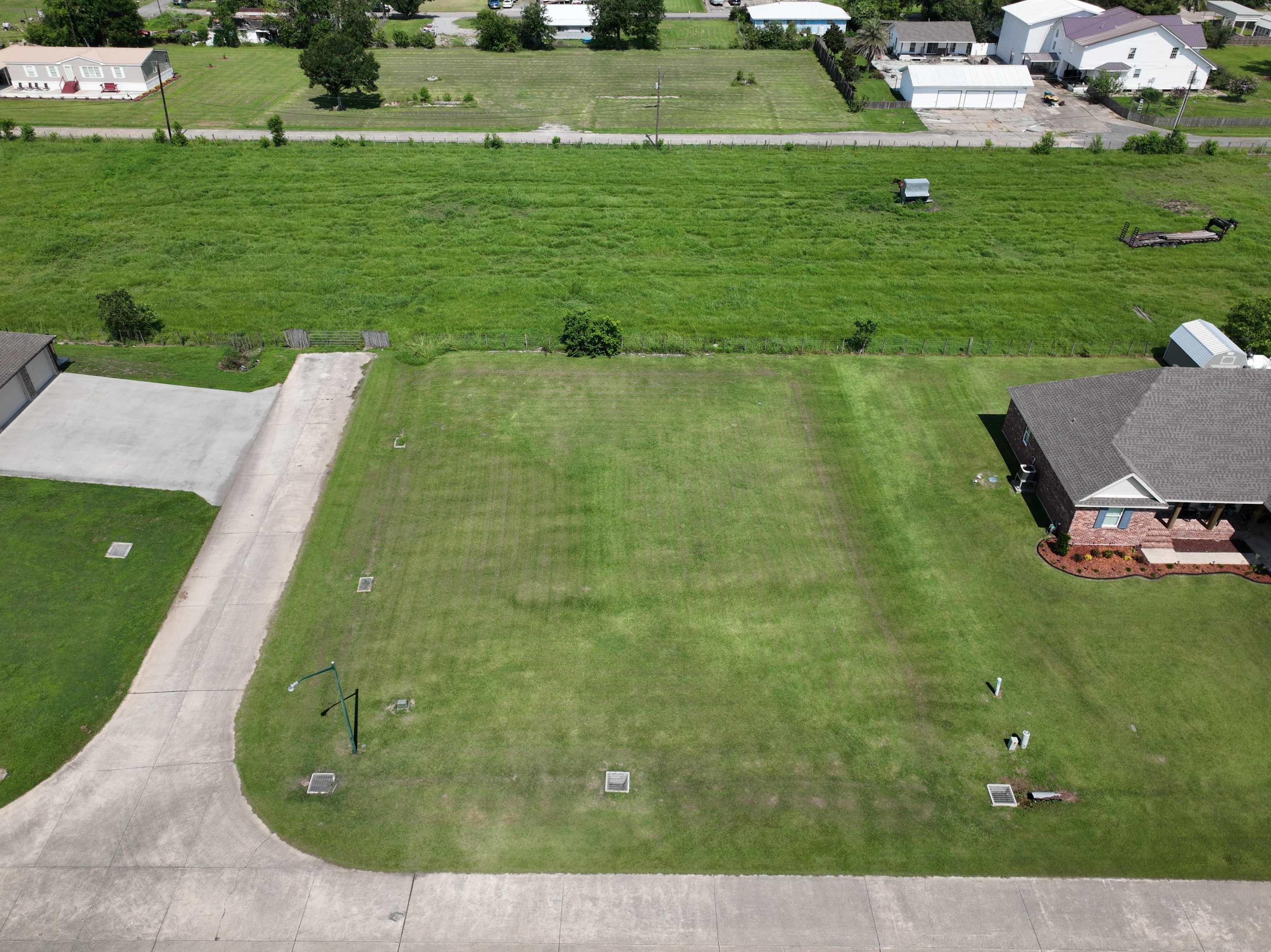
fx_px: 918
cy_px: 489
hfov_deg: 69.4
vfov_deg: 54.8
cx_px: 618
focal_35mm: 25
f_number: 2.8
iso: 100
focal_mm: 12.29
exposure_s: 1/20
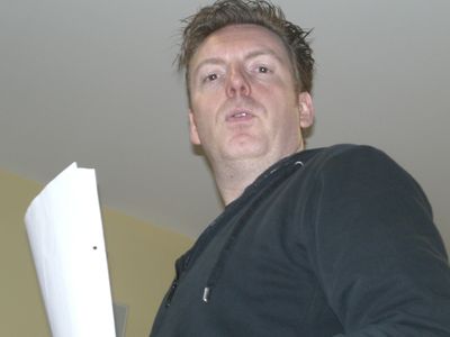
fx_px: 884
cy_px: 168
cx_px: 225
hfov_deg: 28.6
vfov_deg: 21.6
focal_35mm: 68
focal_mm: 14.2
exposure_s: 1/60
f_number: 4
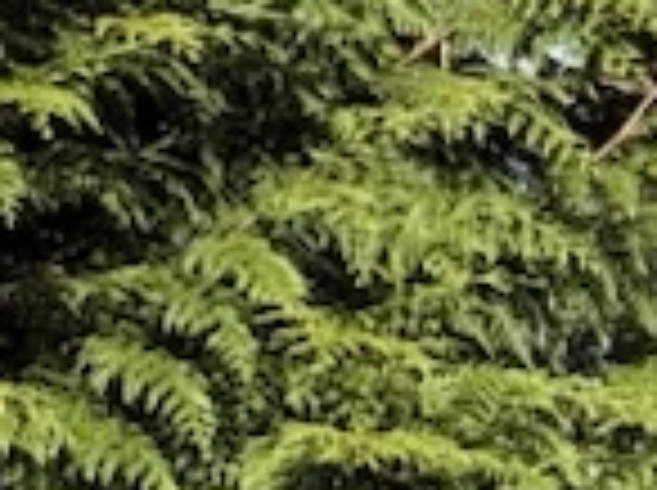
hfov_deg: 2.2
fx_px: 17186
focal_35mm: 907
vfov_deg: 1.6
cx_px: 2412
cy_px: 1205
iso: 50
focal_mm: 15.66
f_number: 2.8
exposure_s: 1/776
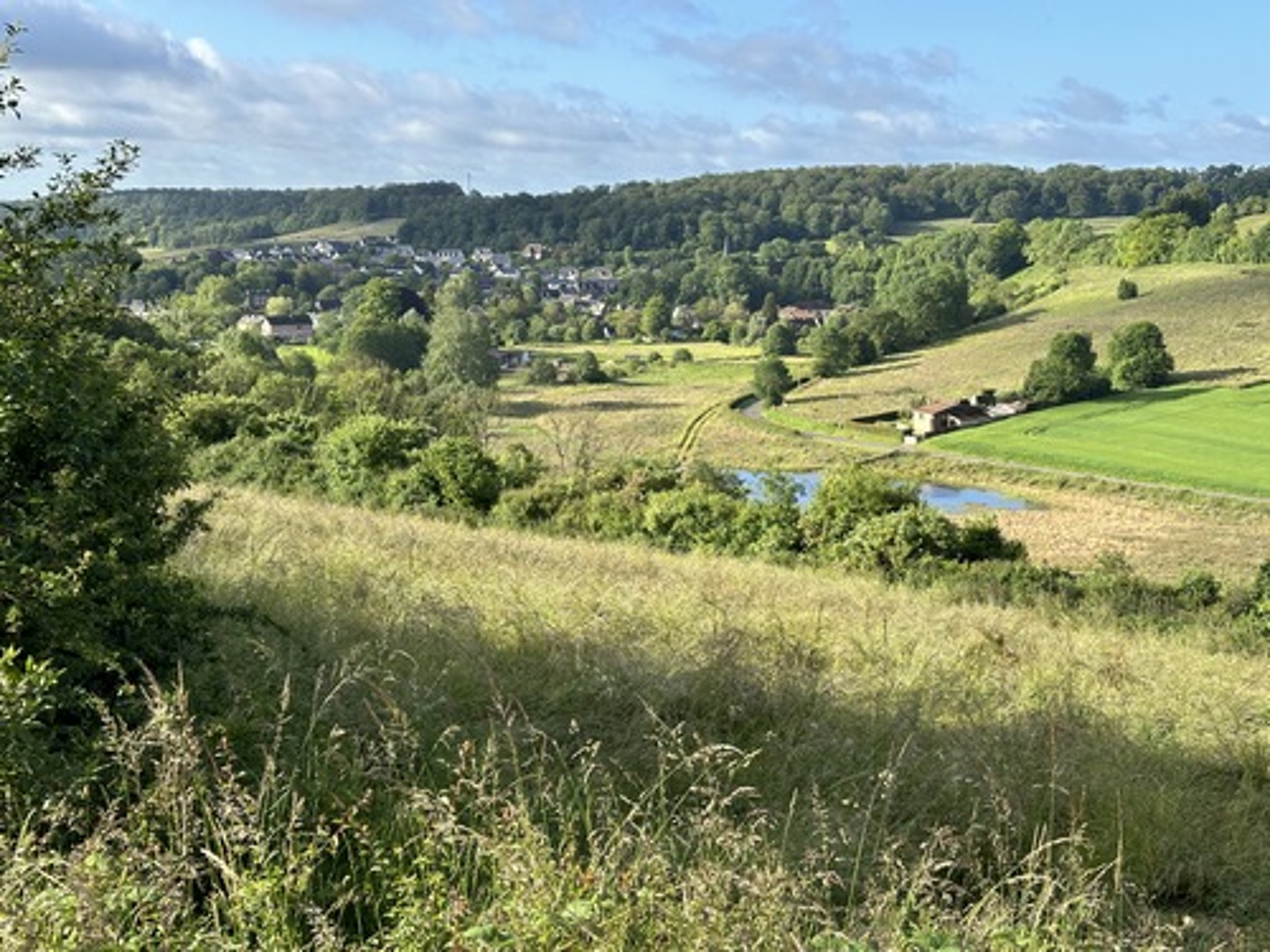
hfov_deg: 39.7
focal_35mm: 48
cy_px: 476
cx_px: 635
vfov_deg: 30.3
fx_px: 1761
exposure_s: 1/1541
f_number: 1.78
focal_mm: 6.86
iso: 64
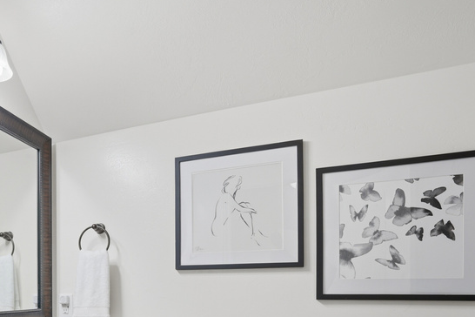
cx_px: 49
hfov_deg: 54.1
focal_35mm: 30
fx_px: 396
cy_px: 291
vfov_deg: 40.0
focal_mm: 16
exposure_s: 1/250
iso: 250
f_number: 9
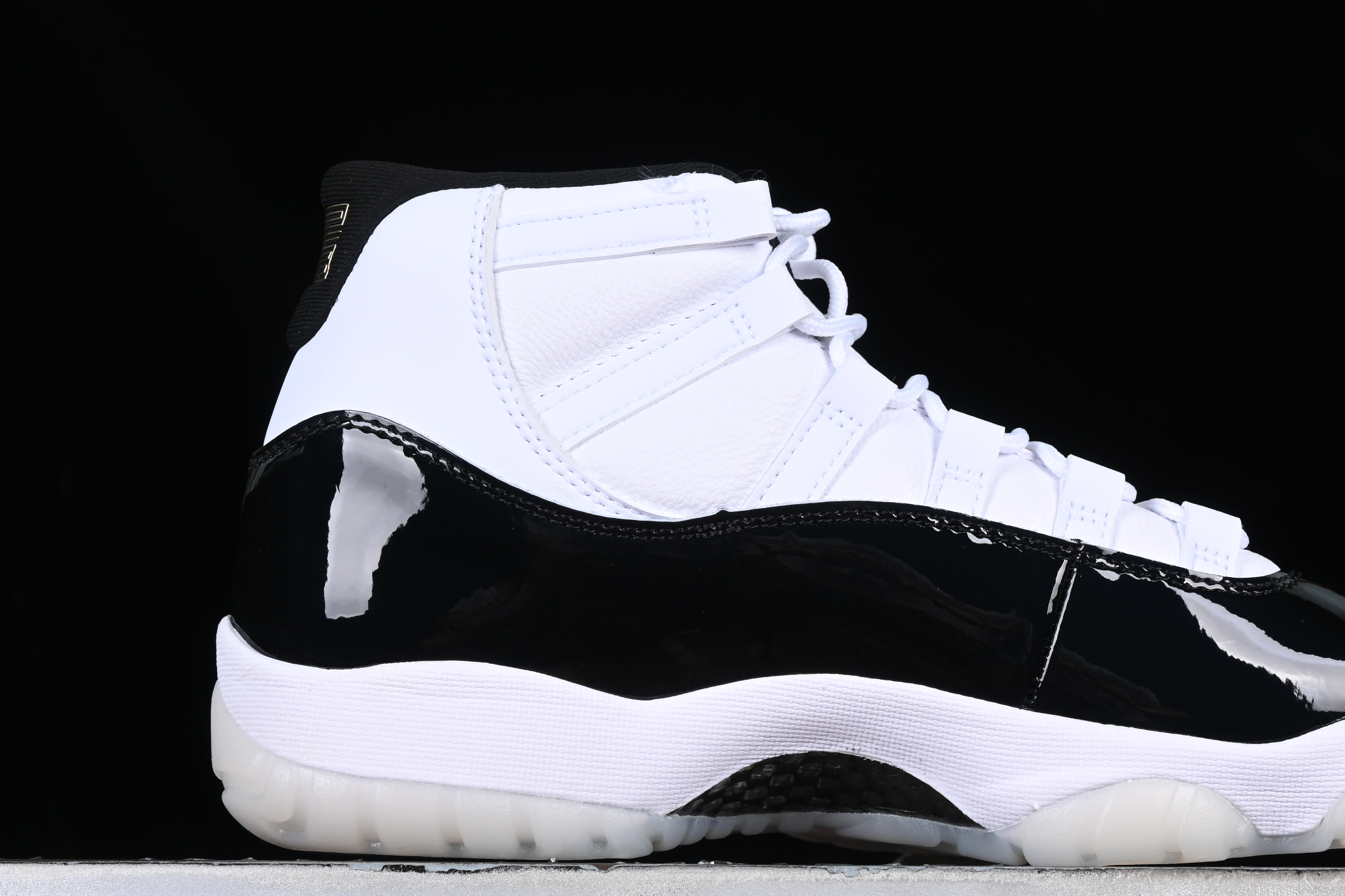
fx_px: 3848
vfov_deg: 13.3
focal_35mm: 103
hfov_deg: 19.8
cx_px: 887
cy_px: 493
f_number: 8
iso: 160
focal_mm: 50
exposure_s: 1/80
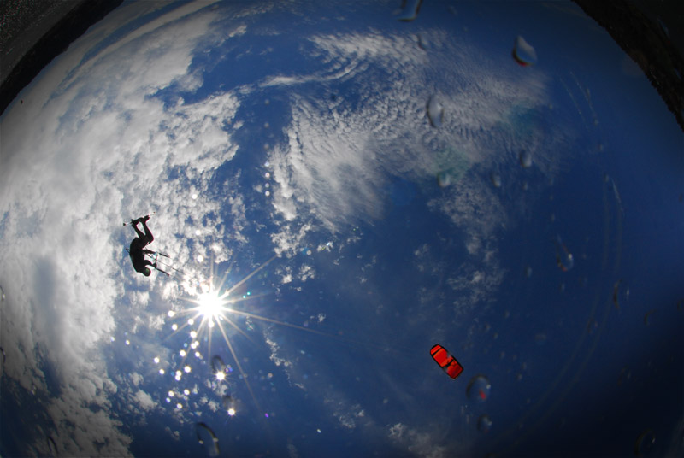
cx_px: 342
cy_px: 229
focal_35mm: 16
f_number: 18
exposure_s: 1/800
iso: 400
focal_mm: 10.5
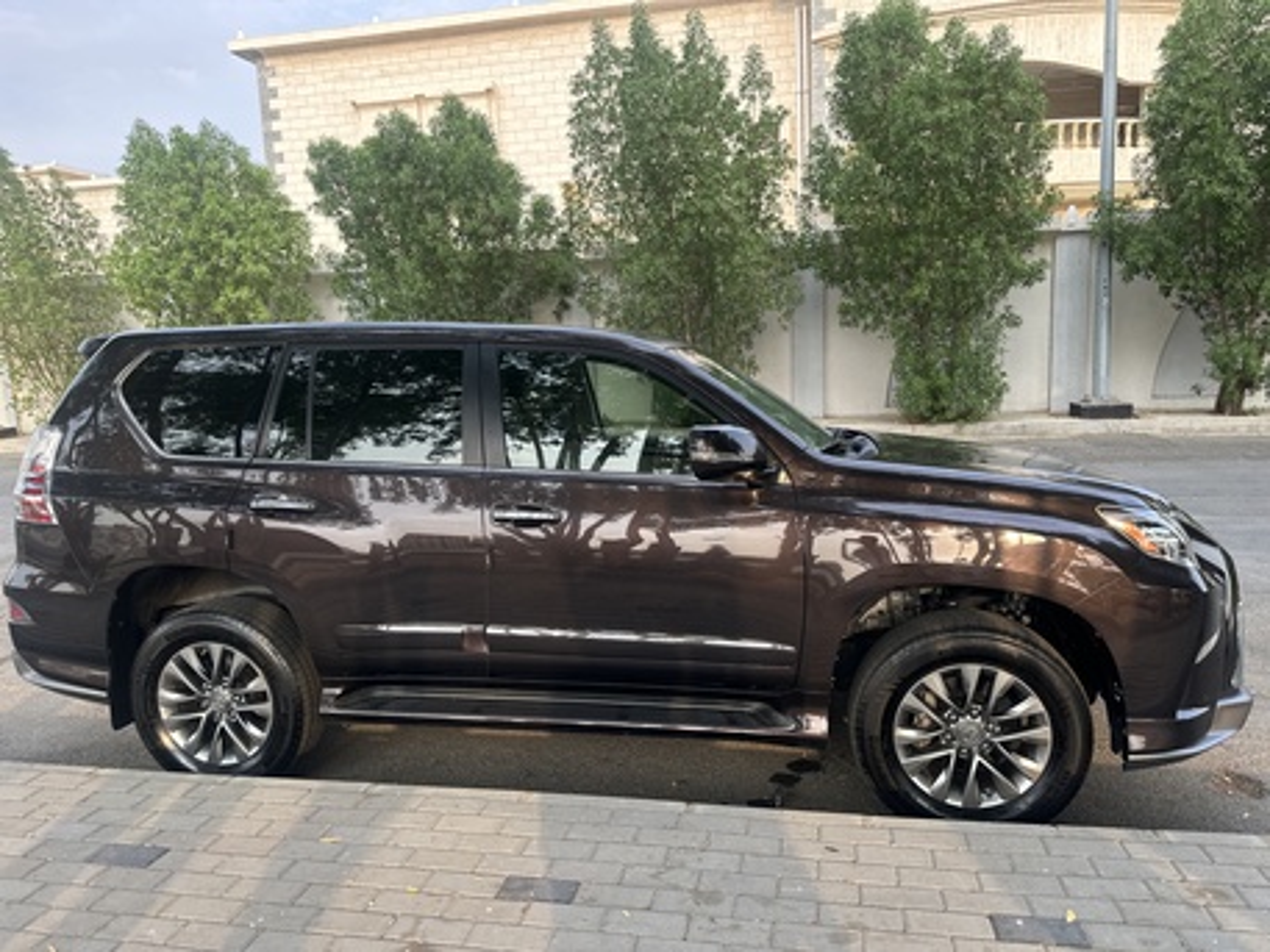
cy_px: 476
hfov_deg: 71.6
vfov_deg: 56.8
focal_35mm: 24
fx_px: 881
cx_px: 635
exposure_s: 1/415
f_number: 1.78
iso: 80
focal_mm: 6.86
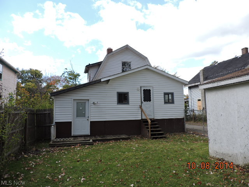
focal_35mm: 24
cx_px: 124
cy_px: 94
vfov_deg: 56.8
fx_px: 173
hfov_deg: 71.6
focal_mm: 4.3
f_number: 3
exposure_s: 1/500
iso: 100
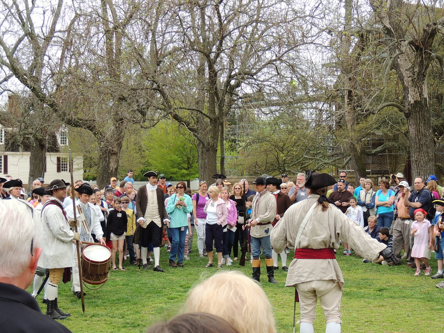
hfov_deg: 29.4
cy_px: 194
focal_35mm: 66
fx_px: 846
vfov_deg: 22.2
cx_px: 251
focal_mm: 9.8
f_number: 3.7
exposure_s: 1/250
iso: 100
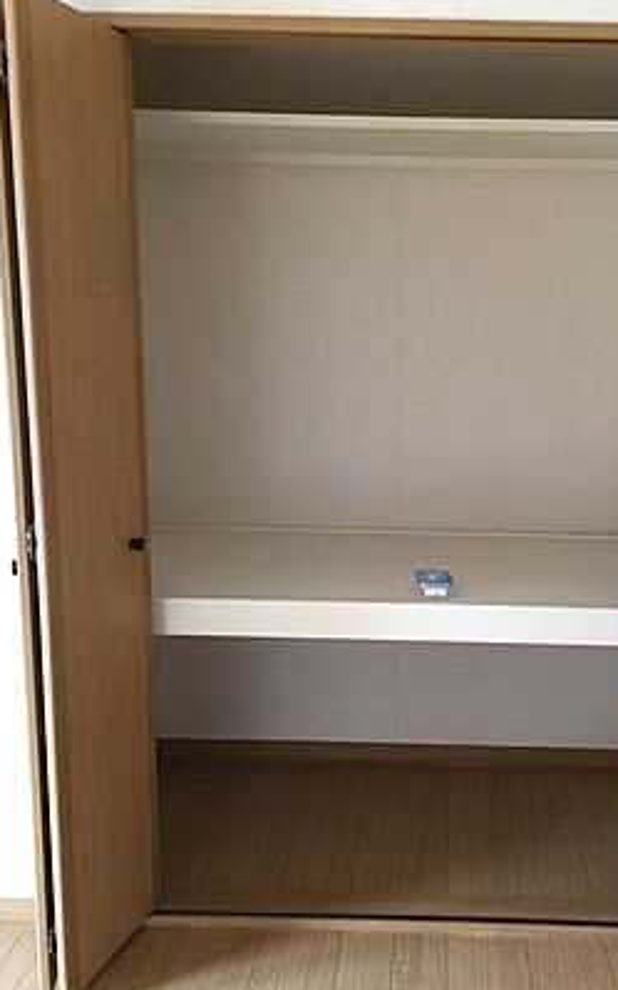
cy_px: 536
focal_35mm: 37
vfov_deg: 52.7
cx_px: 419
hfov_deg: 34.0
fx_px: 998
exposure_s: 1/15
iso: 64
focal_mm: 4.15
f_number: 2.2
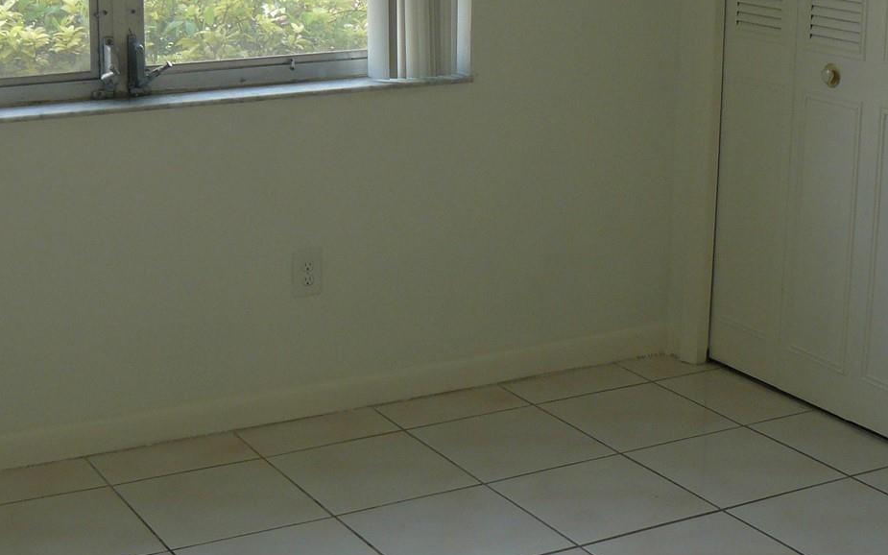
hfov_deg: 31.0
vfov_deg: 19.6
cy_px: 154
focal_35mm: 66
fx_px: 1597
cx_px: 367
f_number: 3.2
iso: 100
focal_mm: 6
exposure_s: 1/100
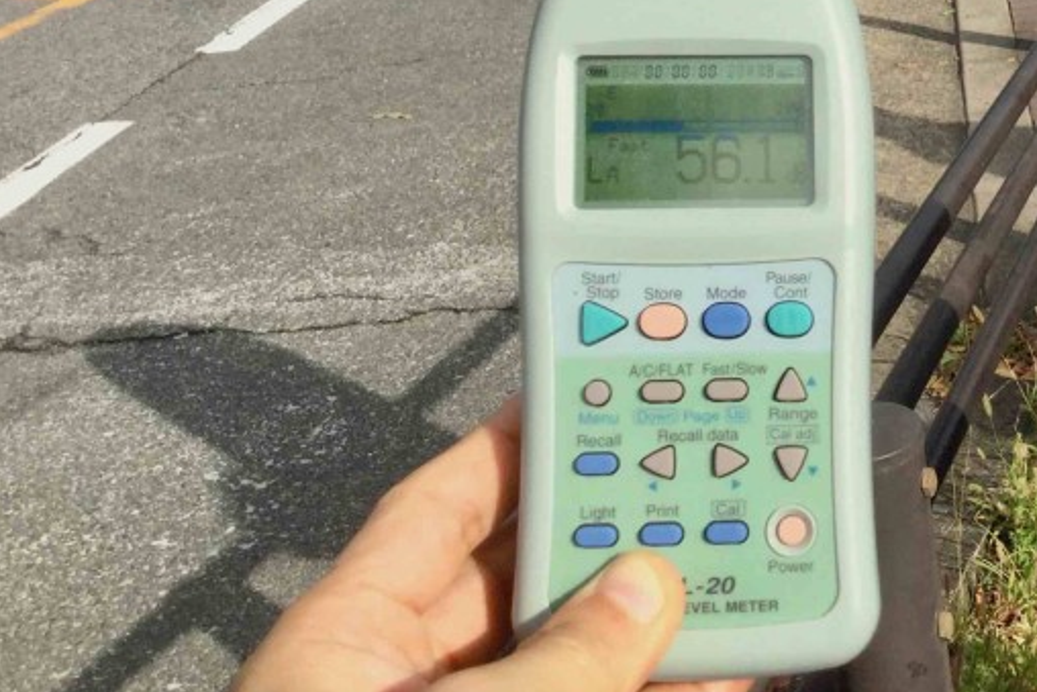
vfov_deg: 20.2
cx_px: 976
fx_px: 1873
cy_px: -24
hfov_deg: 29.4
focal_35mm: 65
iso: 25
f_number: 2.4
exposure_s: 1/1404
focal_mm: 3.3
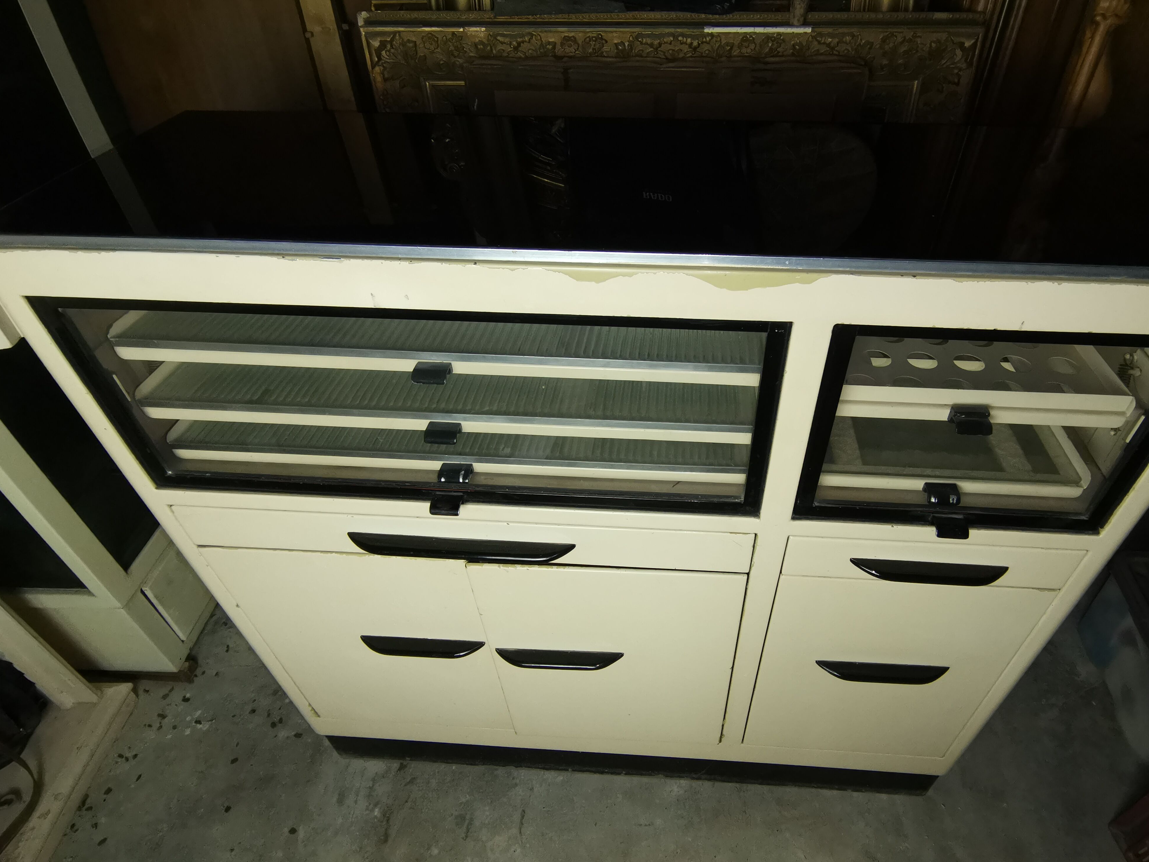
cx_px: 646
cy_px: 440
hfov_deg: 81.4
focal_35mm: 20
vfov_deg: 66.0
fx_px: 664
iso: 160
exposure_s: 1/50
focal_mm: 2.23
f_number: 2.2
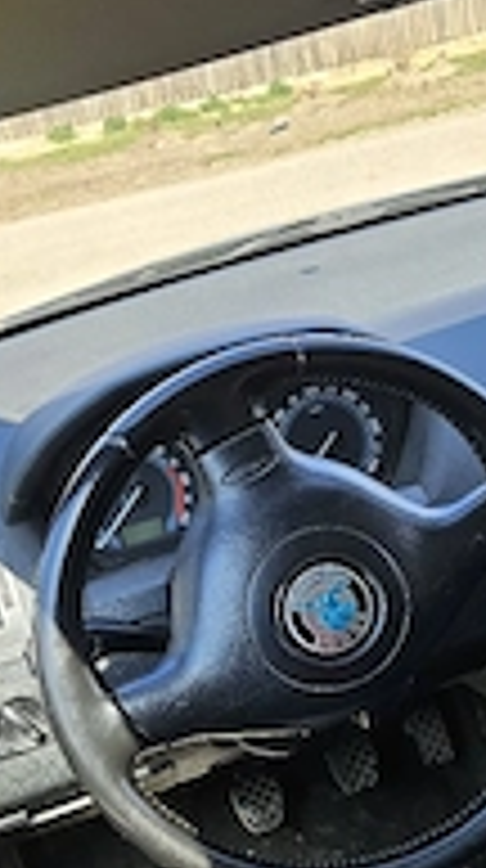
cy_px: 603
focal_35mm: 52
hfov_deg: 22.6
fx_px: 1196
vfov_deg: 39.3
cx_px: 392
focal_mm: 5.4
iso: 25
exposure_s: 1/189
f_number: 1.8
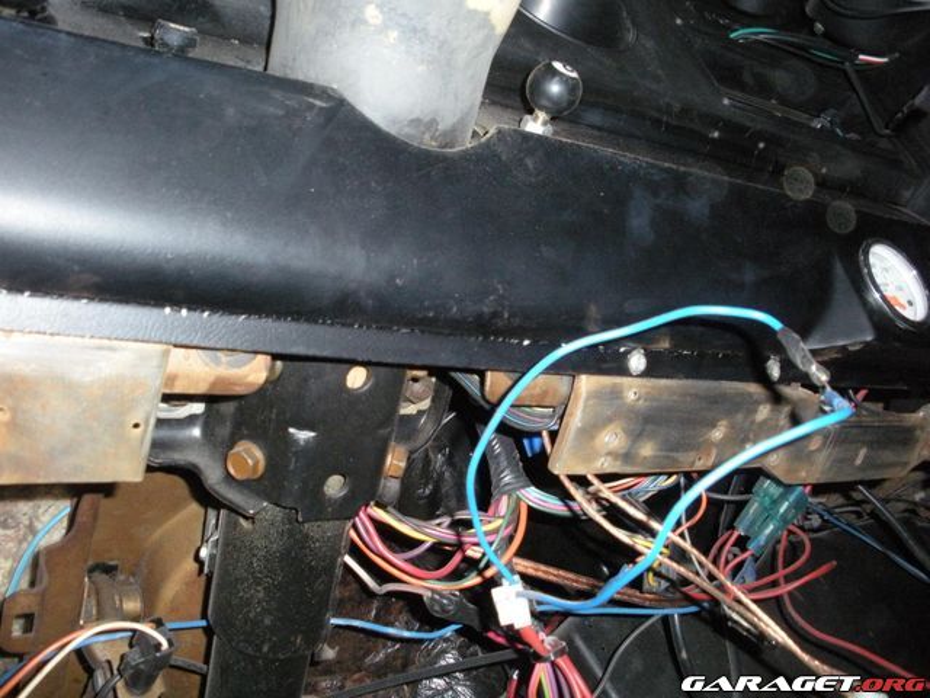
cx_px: 465
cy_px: 349
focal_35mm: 36
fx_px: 967
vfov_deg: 39.7
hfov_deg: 51.4
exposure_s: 1/60
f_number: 3.5
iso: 400
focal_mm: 6.3
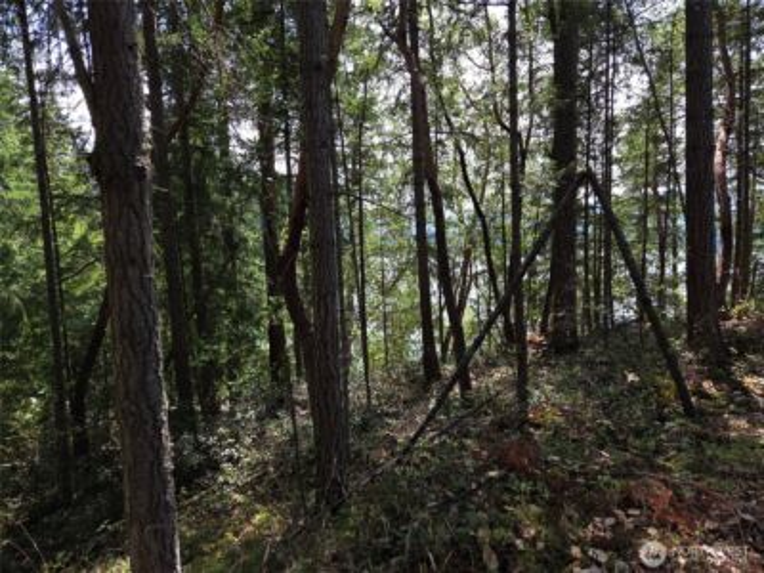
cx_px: 382
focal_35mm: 23
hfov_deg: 73.9
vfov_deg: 58.9
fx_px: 508
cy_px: 286
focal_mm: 5.4
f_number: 1.8
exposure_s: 1/371
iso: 25
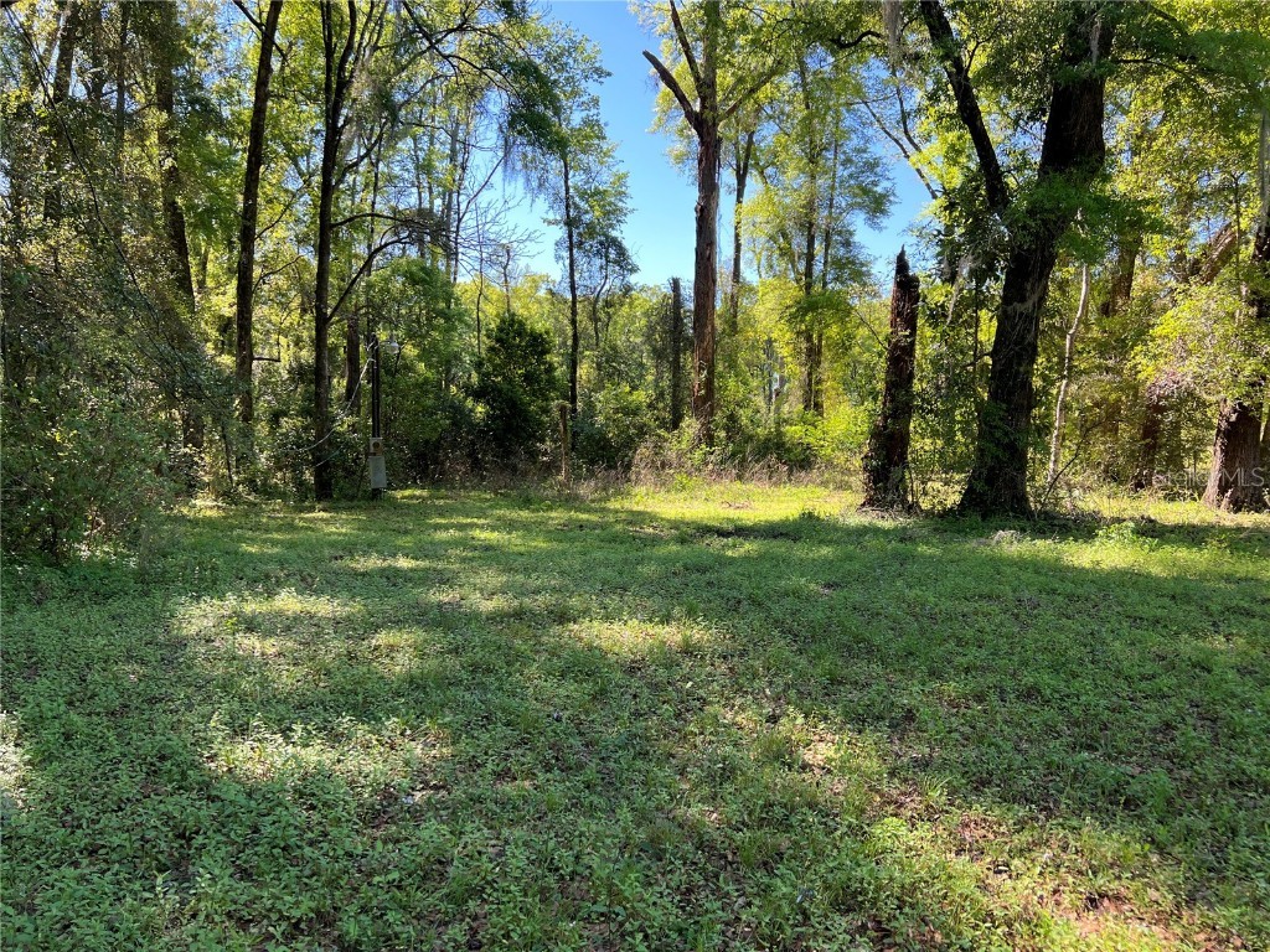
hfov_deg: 67.3
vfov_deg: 53.1
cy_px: 476
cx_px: 635
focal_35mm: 26
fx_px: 954
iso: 50
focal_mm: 5.7
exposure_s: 1/499
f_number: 1.5
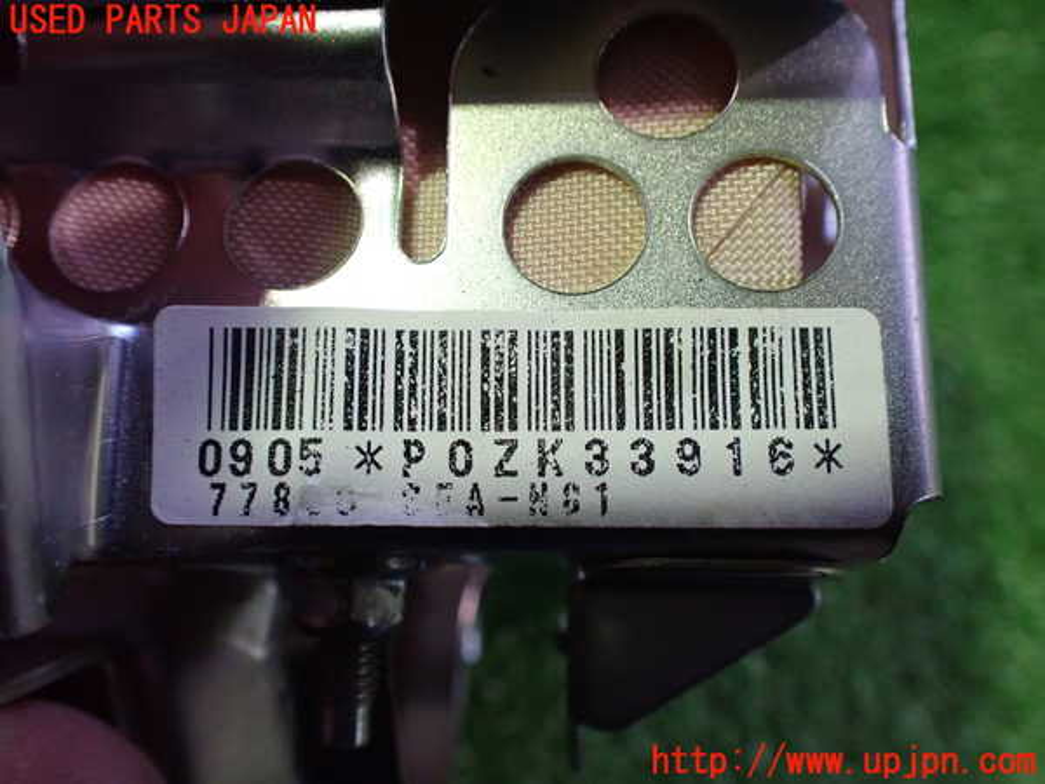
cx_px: 522
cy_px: 392
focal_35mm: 30
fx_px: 906
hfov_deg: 60.0
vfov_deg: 46.8
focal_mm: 5.4
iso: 800
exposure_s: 1/80
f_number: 2.3
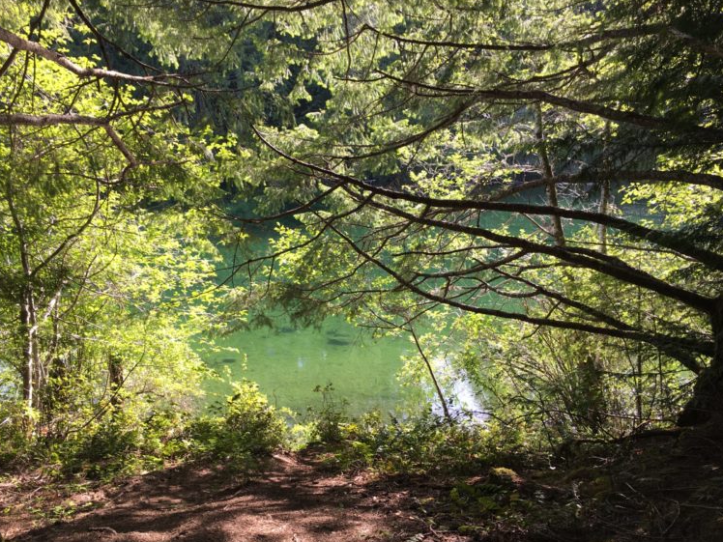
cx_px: 341
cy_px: 280
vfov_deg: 45.4
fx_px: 647
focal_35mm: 31
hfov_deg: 58.3
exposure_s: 1/127
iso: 25
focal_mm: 4.15
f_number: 2.2
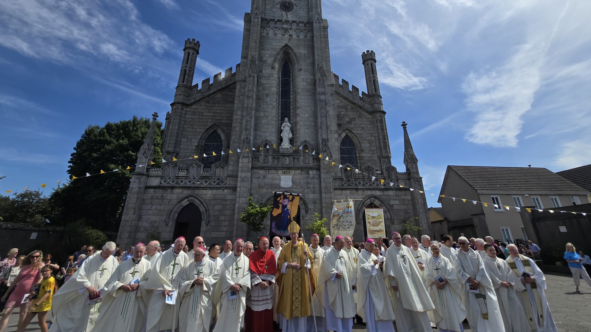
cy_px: 122
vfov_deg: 66.0
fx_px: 251
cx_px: 300
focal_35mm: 16
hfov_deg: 99.4
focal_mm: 2.2
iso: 50
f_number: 2.2
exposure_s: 1/3255
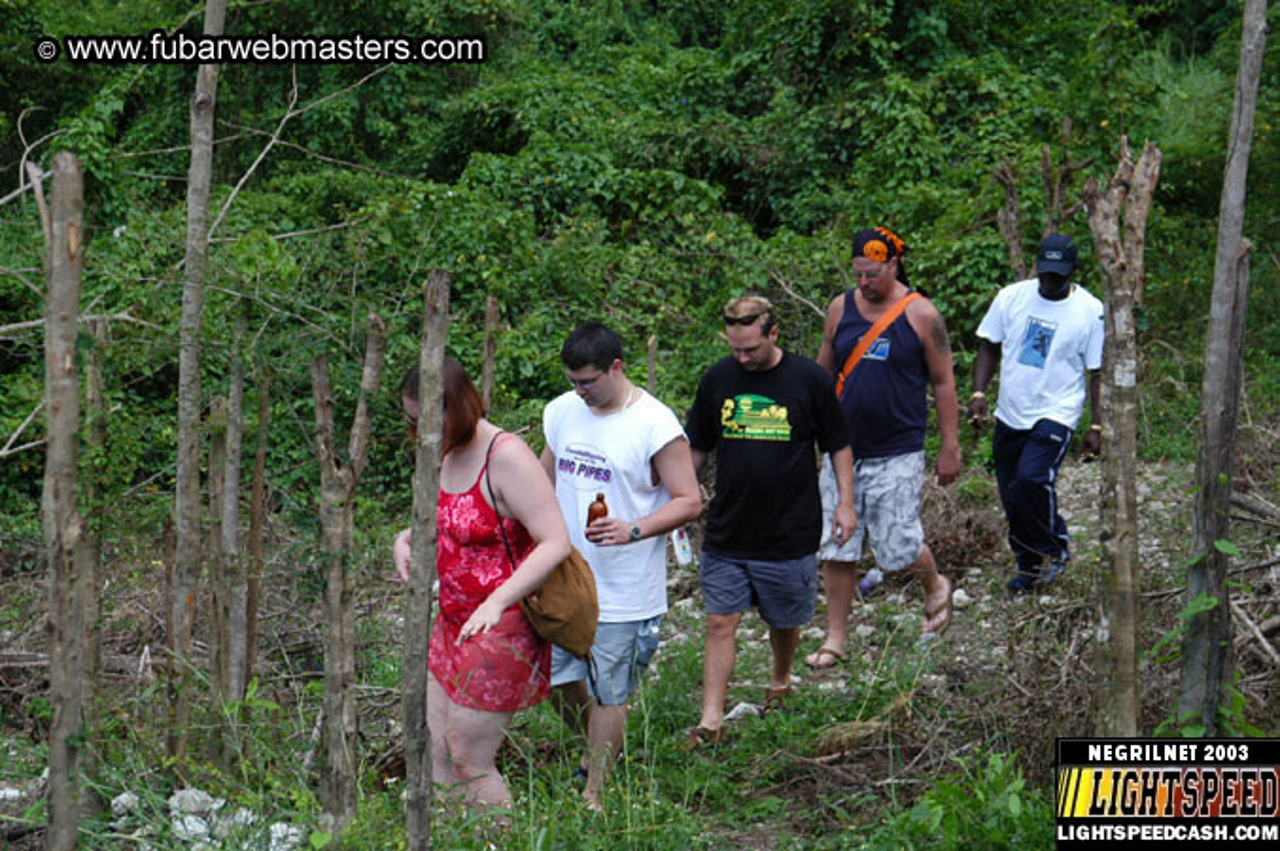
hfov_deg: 26.0
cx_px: 640
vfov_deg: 17.5
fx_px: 2771
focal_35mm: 78
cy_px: 426
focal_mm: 52
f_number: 5.6
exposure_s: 1/125
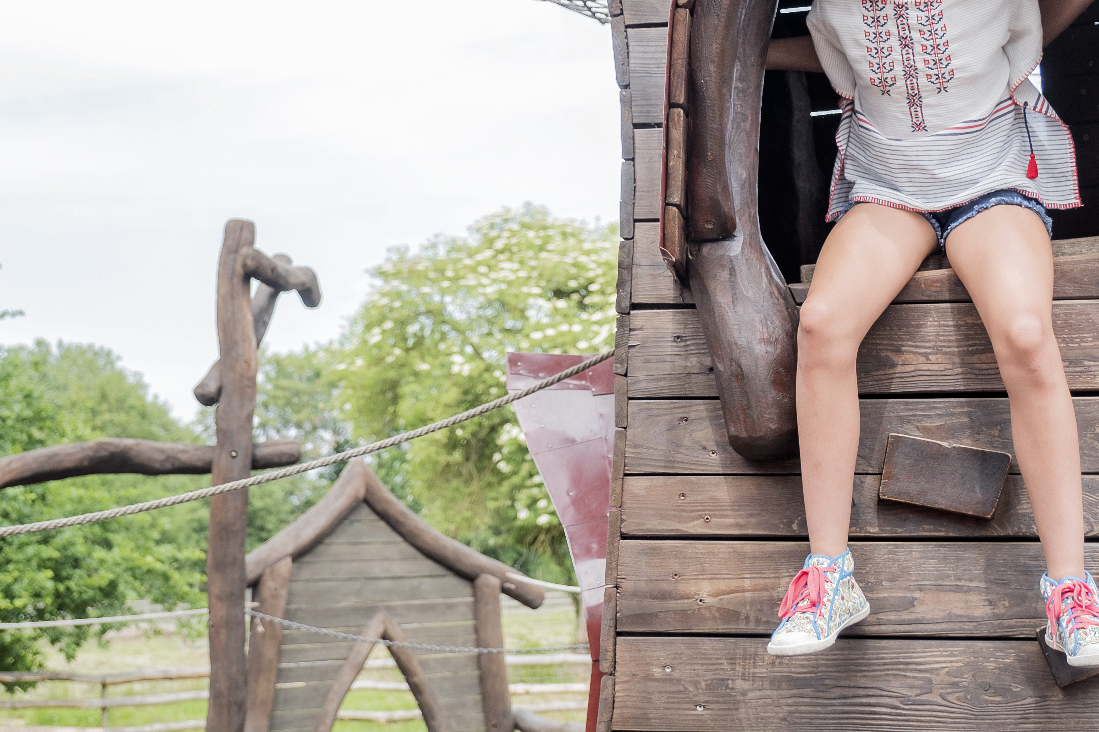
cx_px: 606
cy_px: 158
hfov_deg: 32.9
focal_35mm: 61
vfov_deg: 22.0
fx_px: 1862
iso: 200
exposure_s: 1/500
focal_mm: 24.9
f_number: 2.8
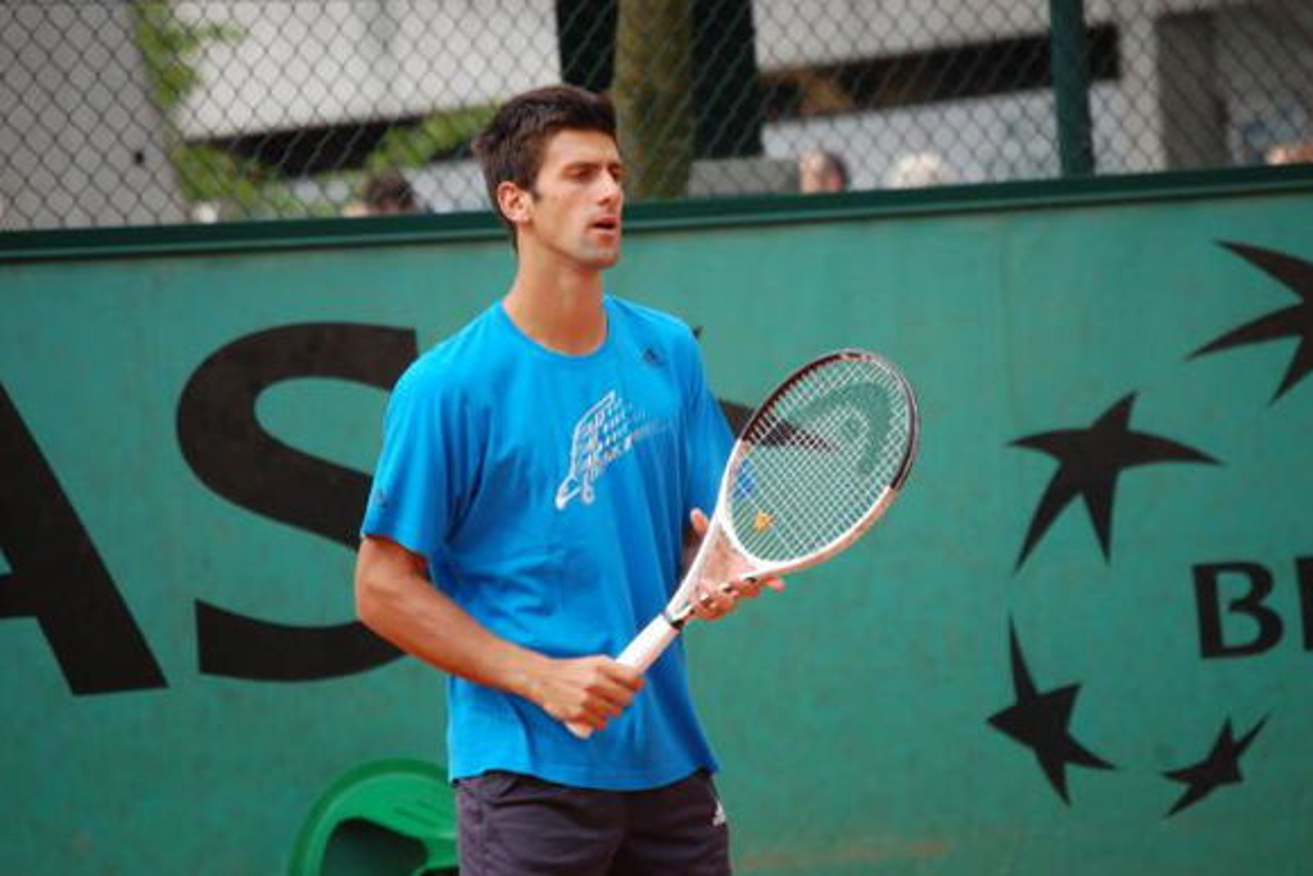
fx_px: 11309
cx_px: 643
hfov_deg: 6.6
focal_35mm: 310
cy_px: 433
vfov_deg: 4.4
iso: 400
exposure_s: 1/500
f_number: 5.6
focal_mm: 200
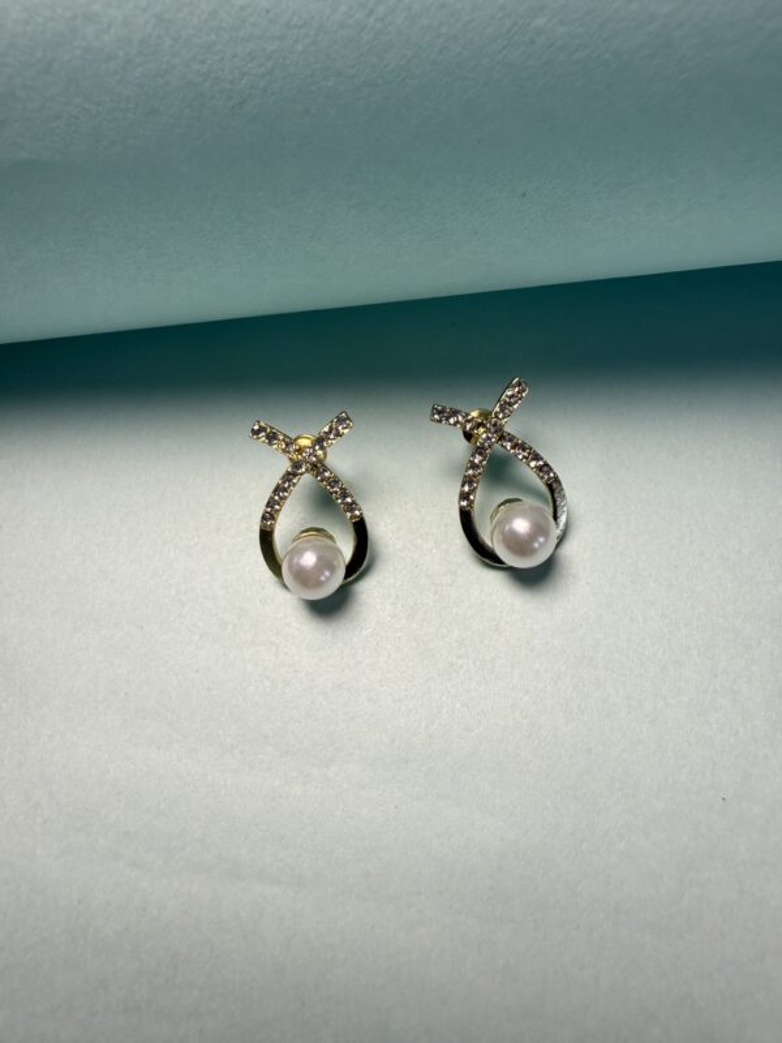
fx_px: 723
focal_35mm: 24
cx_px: 391
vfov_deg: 71.6
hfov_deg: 56.8
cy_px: 522
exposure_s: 1/146
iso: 40
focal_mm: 2.22
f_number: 2.2
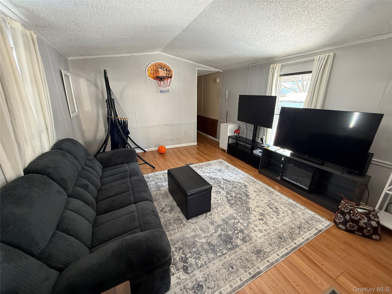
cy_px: 147
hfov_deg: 102.1
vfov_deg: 85.7
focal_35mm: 14
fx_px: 159
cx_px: 196
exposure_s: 1/60
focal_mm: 2.22
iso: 400
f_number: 2.2
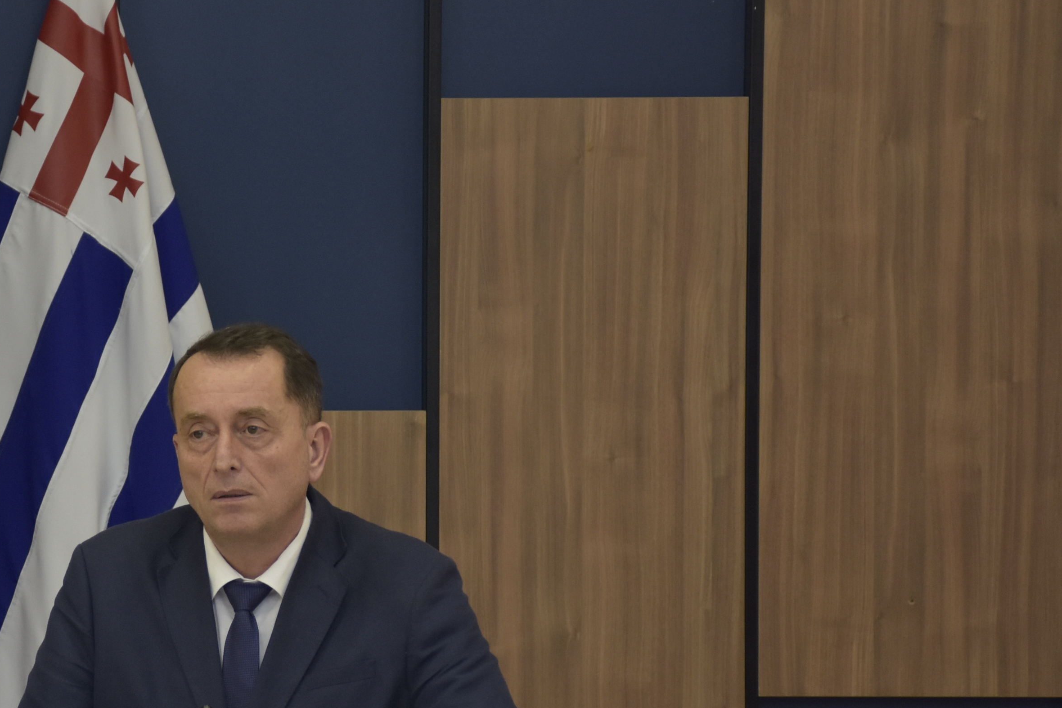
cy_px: 500
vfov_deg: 6.9
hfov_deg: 10.2
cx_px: 142
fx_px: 5901
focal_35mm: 200
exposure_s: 1/80
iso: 800
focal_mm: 70
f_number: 5
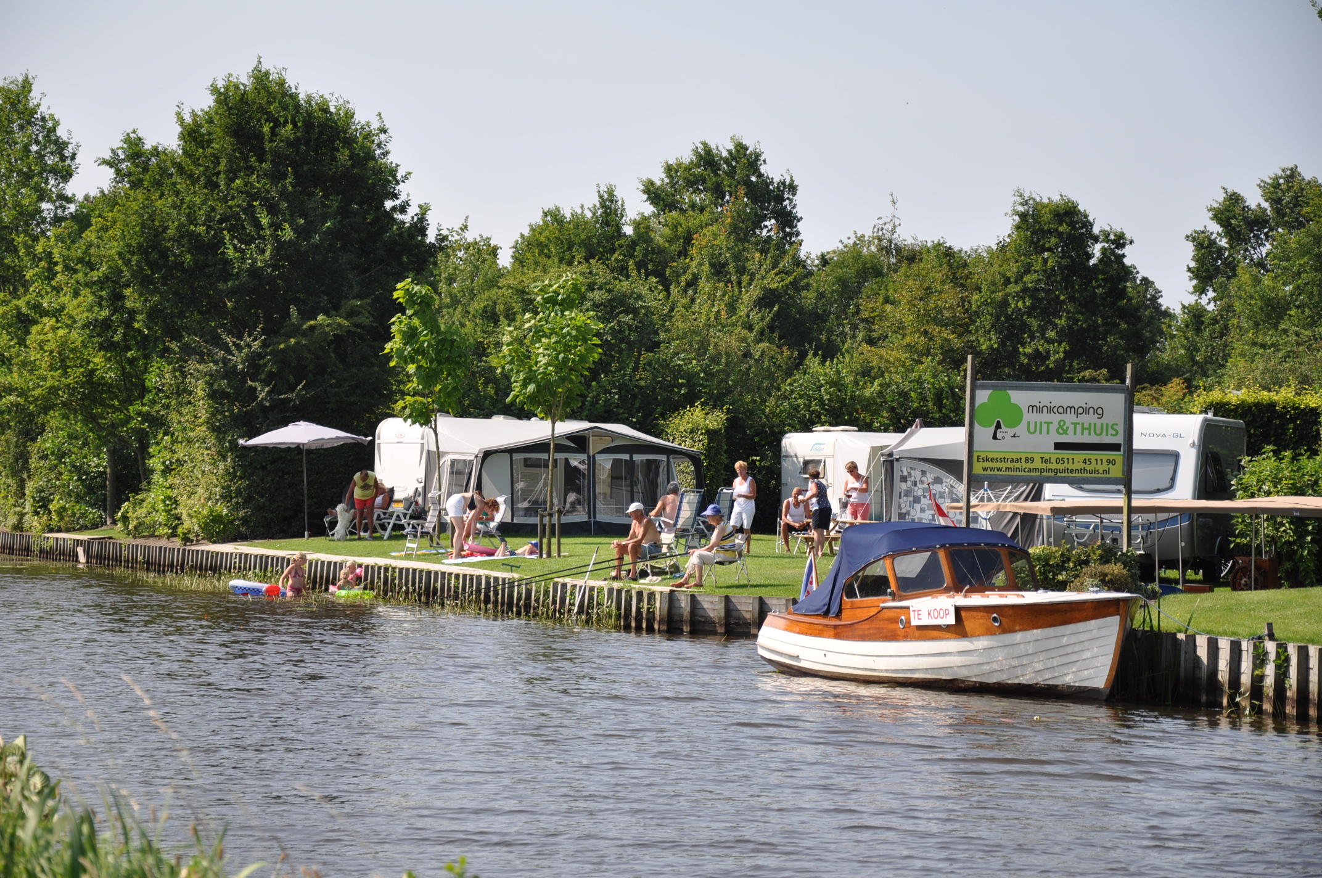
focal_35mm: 120
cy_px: 439
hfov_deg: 17.1
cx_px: 661
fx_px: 4401
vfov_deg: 11.4
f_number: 6.3
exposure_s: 1/640
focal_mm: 80
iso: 200
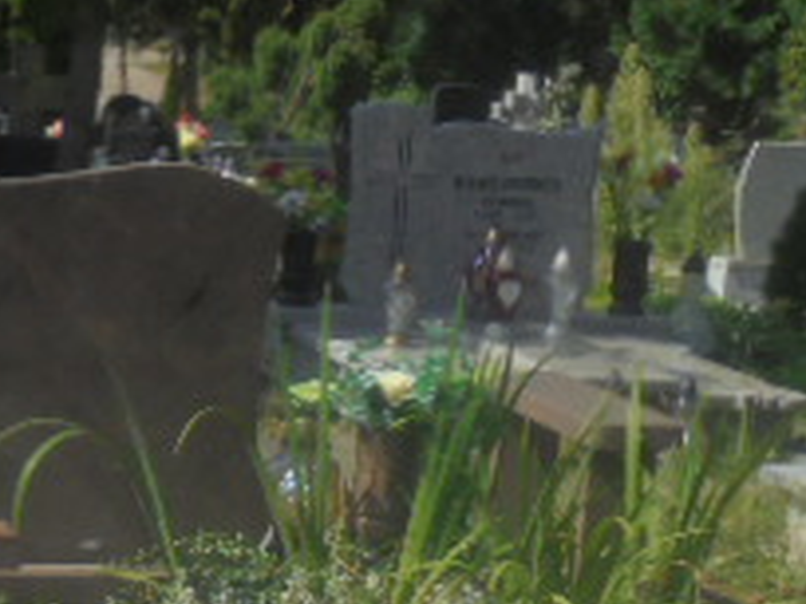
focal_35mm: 119
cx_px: -158
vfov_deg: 12.3
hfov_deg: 15.9
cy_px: 612
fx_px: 2771
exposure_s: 1/800
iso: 100
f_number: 4.2
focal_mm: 6.9
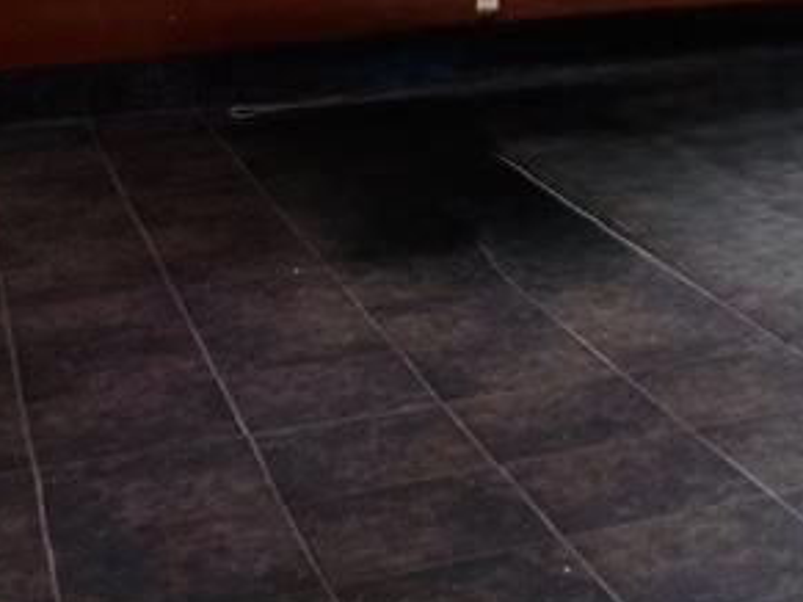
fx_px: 1878
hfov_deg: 22.9
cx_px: 850
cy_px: -113
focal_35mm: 81
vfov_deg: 17.4
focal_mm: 4
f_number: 3.1
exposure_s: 1/30
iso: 80
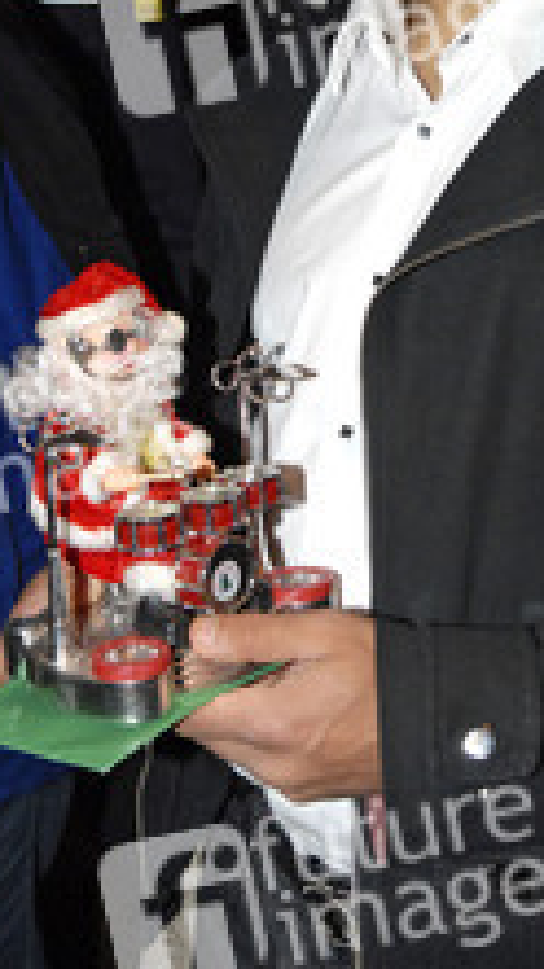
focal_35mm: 74
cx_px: 456
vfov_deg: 28.2
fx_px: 1901
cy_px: 232
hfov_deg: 16.1
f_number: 5
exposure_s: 1/50
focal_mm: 26
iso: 800
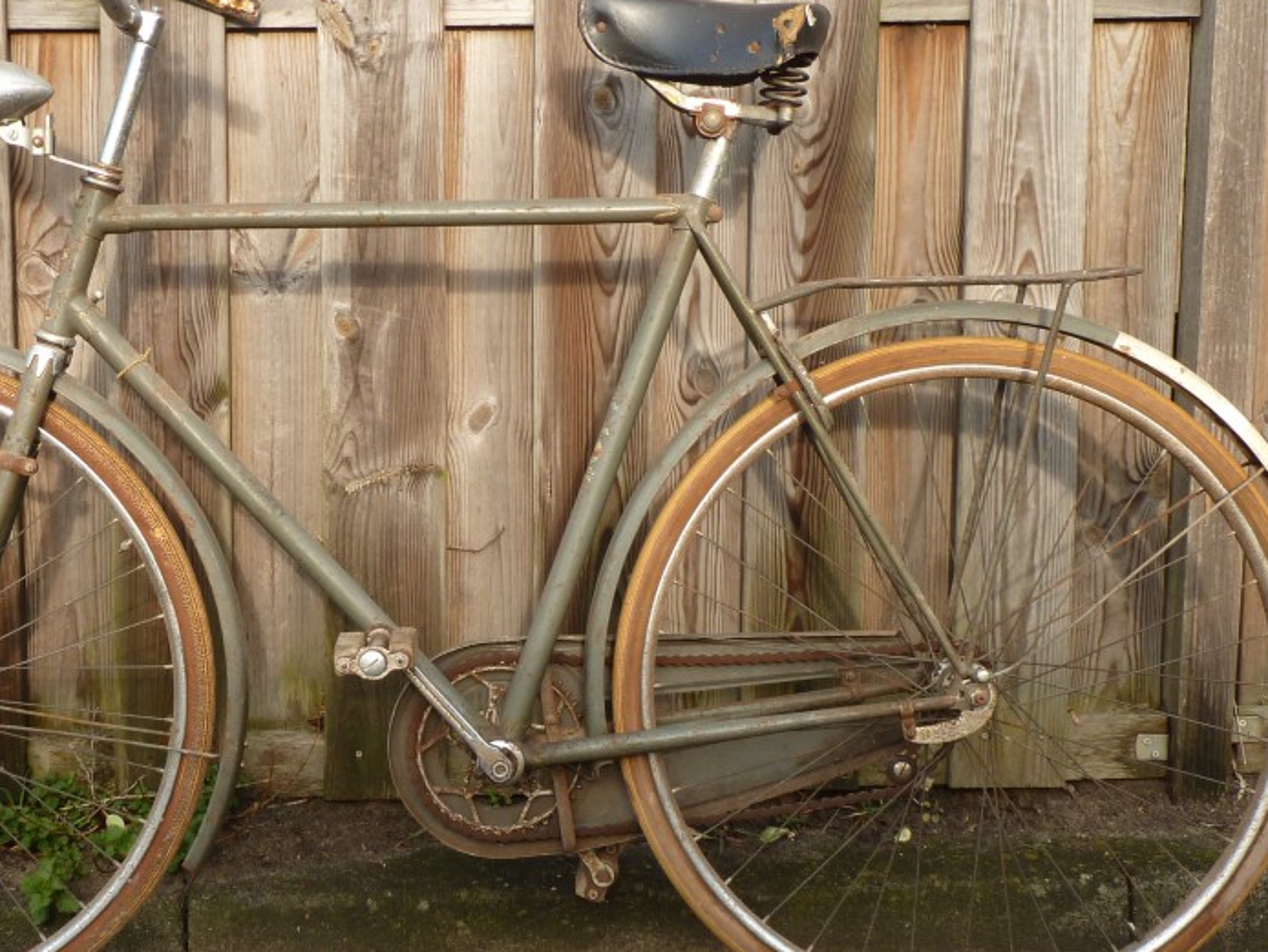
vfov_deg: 24.8
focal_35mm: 59
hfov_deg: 32.5
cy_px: 442
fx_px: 2162
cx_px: 437
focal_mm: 6.5
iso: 80
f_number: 3.6
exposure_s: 1/125
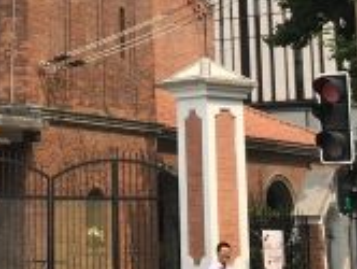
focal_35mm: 122
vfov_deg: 11.8
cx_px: -2
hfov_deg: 15.8
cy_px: -107
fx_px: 1260
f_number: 2.2
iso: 25
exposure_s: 1/1425
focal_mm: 4.15
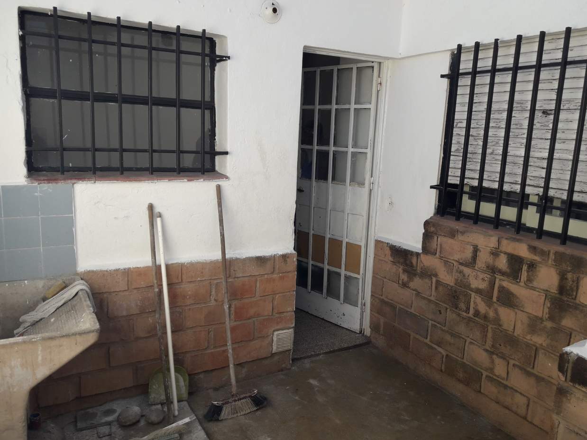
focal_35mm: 28
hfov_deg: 63.4
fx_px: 475
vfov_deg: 49.8
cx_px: 294
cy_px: 220
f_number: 1.9
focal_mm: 3.7
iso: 40
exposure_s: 1/577
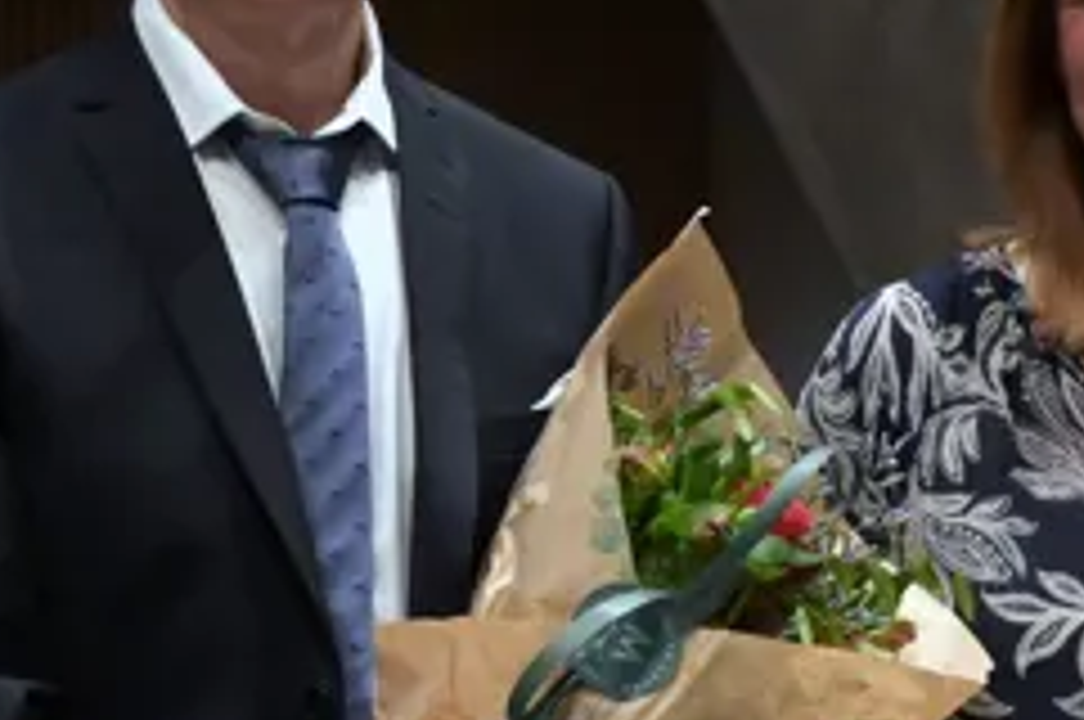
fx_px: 5623
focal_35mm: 187
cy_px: 482
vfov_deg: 7.3
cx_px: 756
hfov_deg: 11.0
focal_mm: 50
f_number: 5
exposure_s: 1/200
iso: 8000
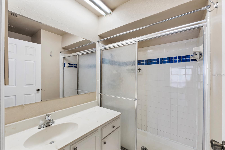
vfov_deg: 77.3
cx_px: 112
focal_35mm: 15
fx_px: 94
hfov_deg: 100.4
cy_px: 75
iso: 250
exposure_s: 1/25
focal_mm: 10
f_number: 11
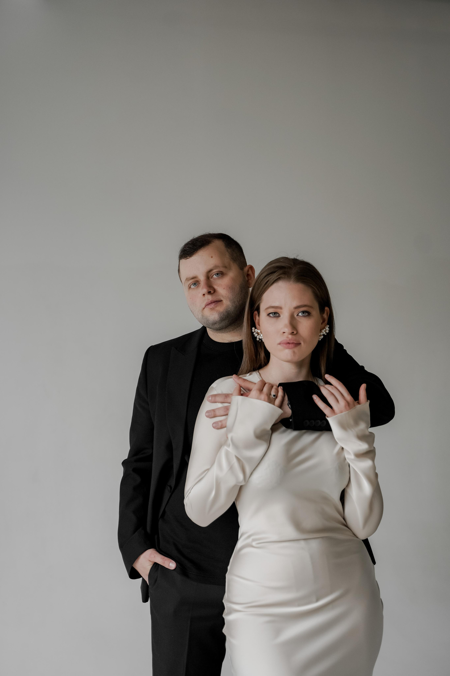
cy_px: 338
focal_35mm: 49
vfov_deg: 40.3
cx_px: 225
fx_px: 919
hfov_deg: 27.5
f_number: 2.8
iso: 400
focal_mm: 49
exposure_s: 1/640
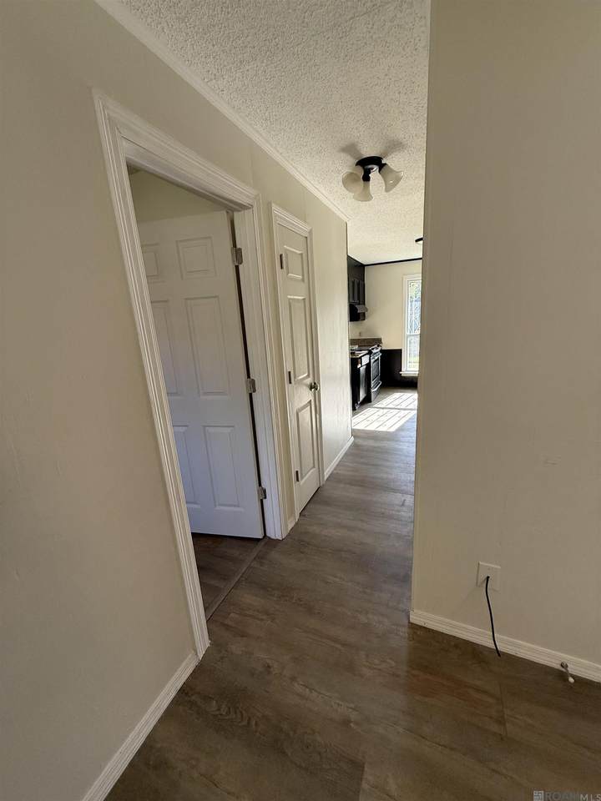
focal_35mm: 14
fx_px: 324
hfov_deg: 85.7
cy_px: 400
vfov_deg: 102.1
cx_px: 300
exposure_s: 1/99
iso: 125
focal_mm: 2.22
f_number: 2.2
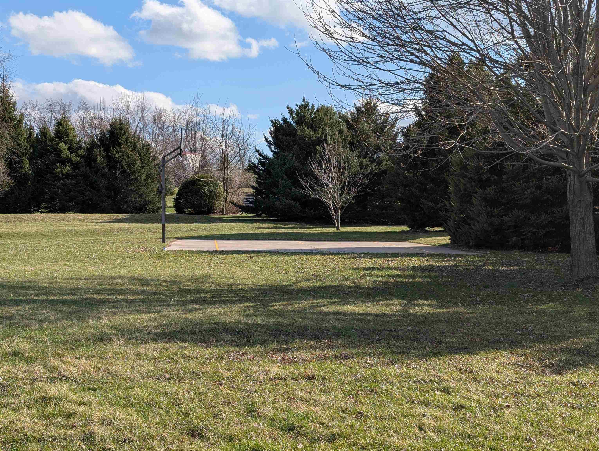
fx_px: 849
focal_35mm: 49
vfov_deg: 29.7
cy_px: 226
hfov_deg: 38.9
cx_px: 300
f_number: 1.68
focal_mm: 6.9
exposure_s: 1/1041
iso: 21
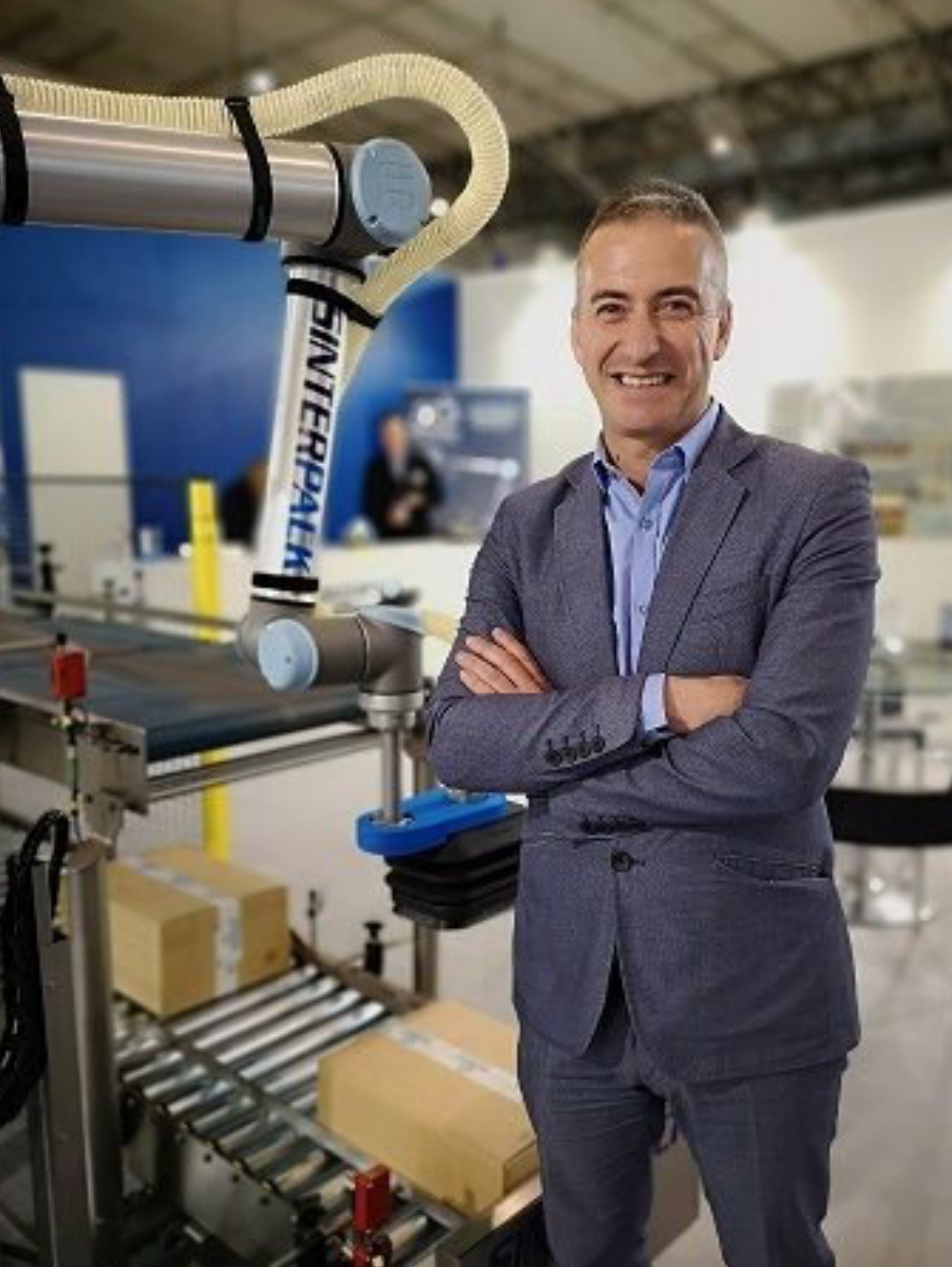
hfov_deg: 46.8
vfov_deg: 59.9
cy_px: 670
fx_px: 1099
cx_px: 489
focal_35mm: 30
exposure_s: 1/50
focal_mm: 3.95
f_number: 1.8
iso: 125
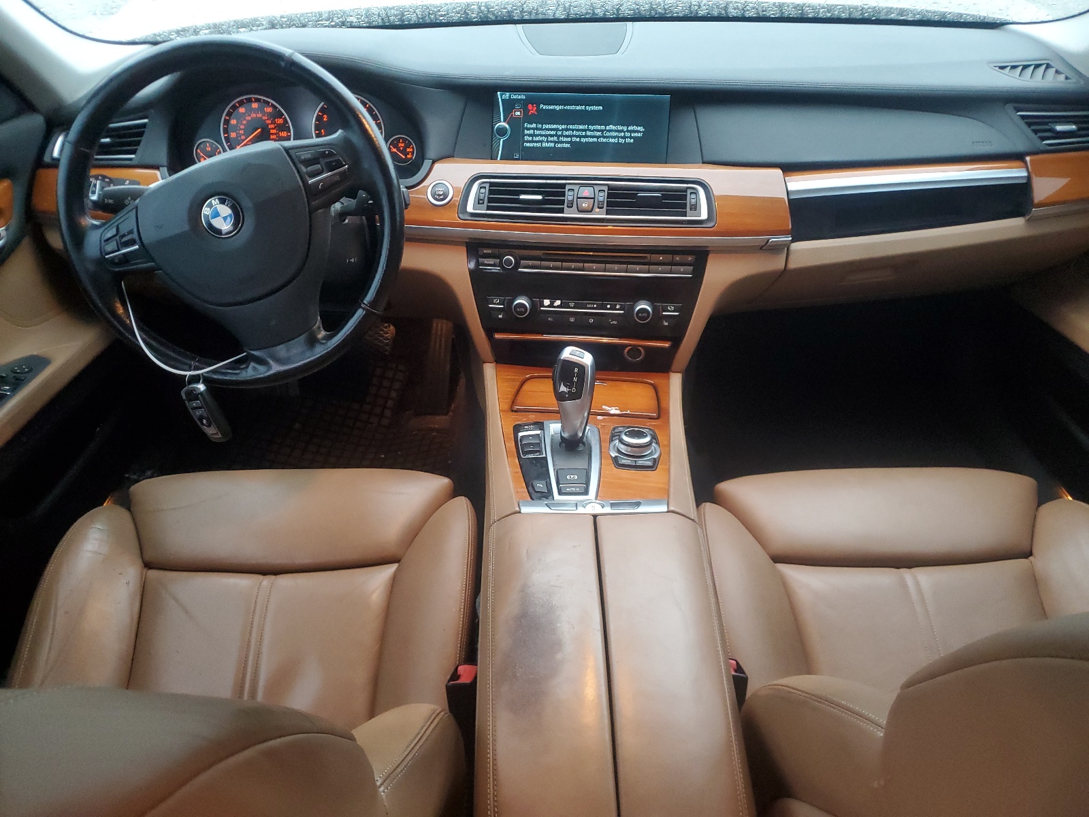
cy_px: 408
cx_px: 544
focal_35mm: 26
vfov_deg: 53.1
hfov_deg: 67.3
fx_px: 818
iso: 359
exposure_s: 1/40
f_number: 1.5
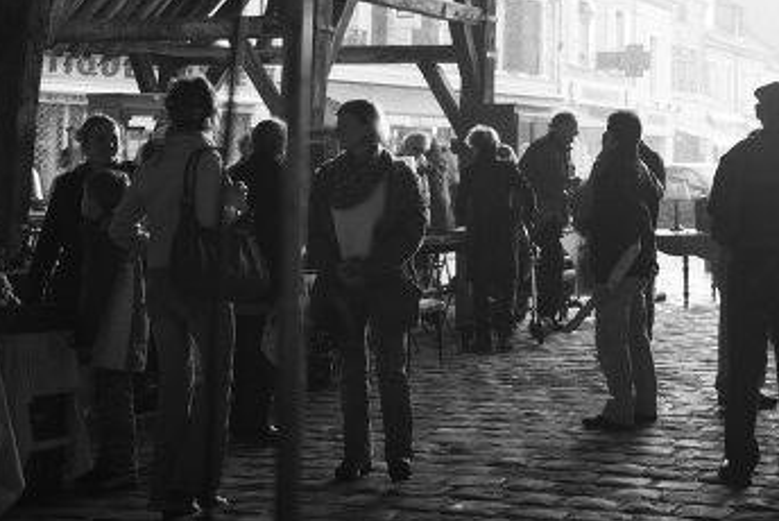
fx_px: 1689
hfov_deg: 24.9
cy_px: 24
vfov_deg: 17.2
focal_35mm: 78
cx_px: 763
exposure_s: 1/200
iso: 500
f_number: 2.8
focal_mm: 35
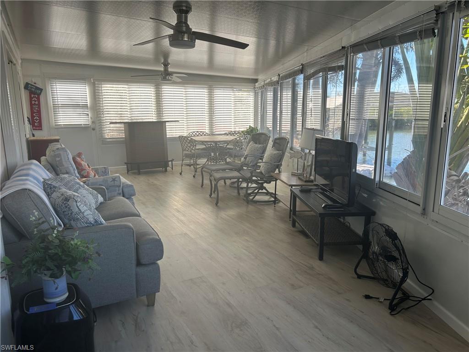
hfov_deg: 67.3
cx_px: 234
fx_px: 352
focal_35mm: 26
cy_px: 176
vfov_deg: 53.1
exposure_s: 1/248
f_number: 1.5
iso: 40
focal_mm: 5.7
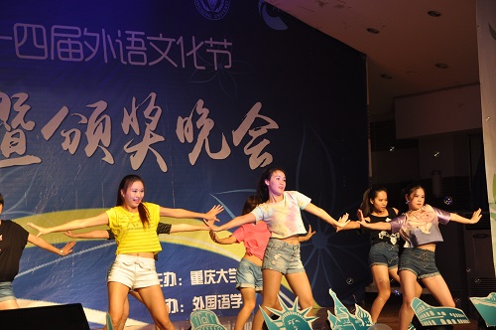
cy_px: 165
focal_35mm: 87
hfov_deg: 23.4
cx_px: 248
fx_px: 1197
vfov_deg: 15.7
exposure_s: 1/125
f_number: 5.6
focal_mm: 58
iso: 360
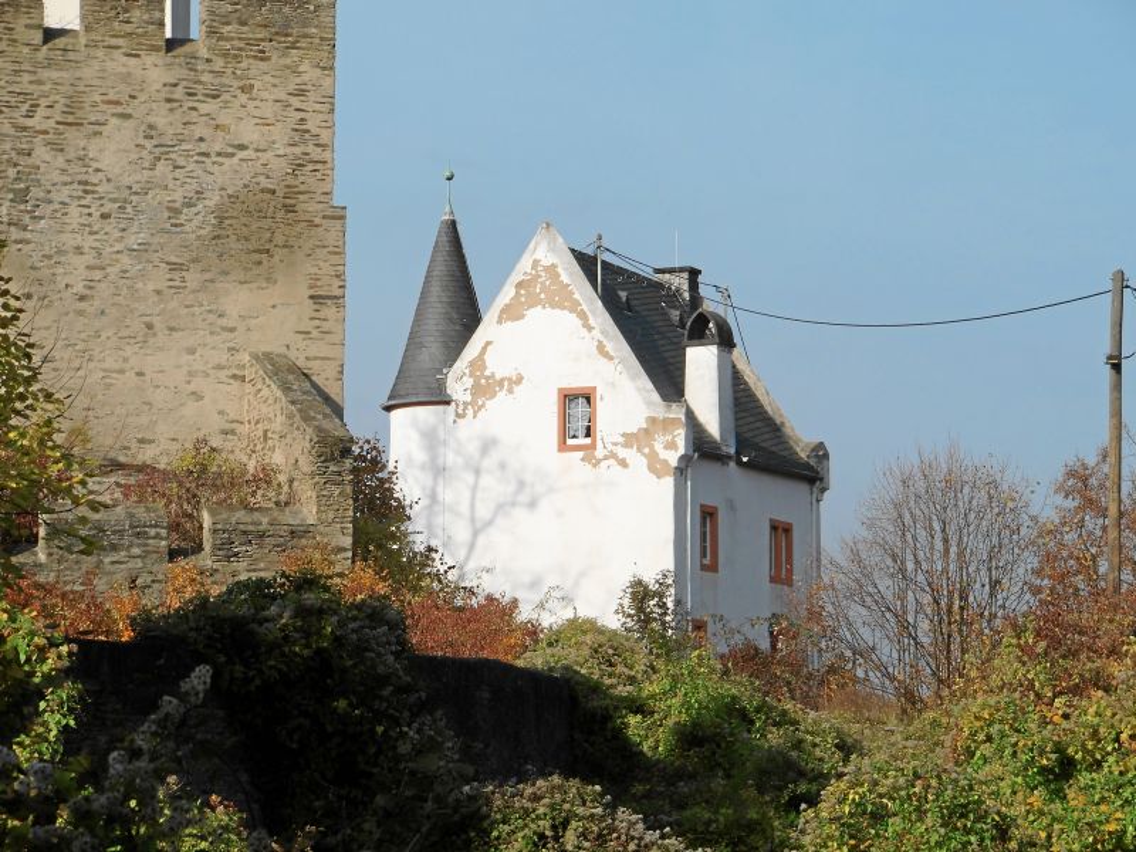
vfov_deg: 14.1
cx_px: 568
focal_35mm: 105
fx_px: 3446
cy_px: 426
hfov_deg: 18.7
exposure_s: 1/800
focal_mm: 18.8
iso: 64
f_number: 5
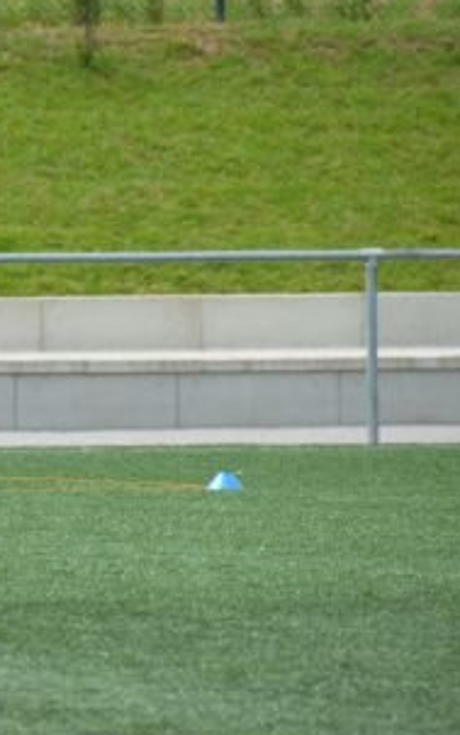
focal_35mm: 606
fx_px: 12144
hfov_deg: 2.2
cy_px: 281
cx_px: -158
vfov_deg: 3.5
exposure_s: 1/1250
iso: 400
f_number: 5.6
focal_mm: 200
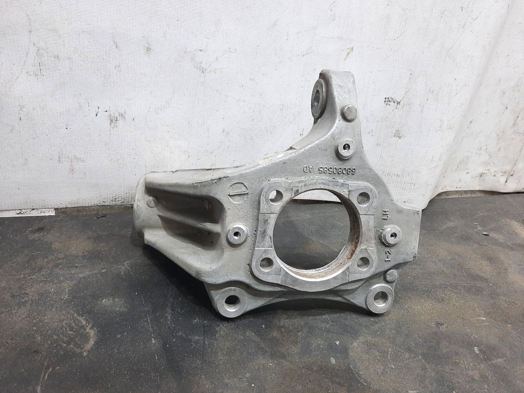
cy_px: 196
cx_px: 262
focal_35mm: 25
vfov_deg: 54.9
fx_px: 378
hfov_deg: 69.4
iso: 250
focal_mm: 4.6
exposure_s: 1/50
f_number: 2
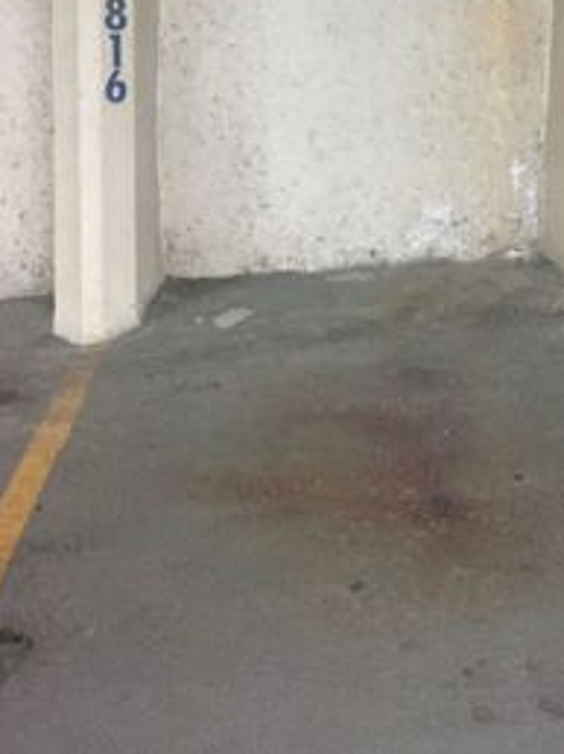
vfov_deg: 38.0
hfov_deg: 29.9
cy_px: 133
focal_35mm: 48
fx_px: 1044
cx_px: 397
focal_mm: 4.15
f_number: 2.2
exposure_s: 1/25
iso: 250
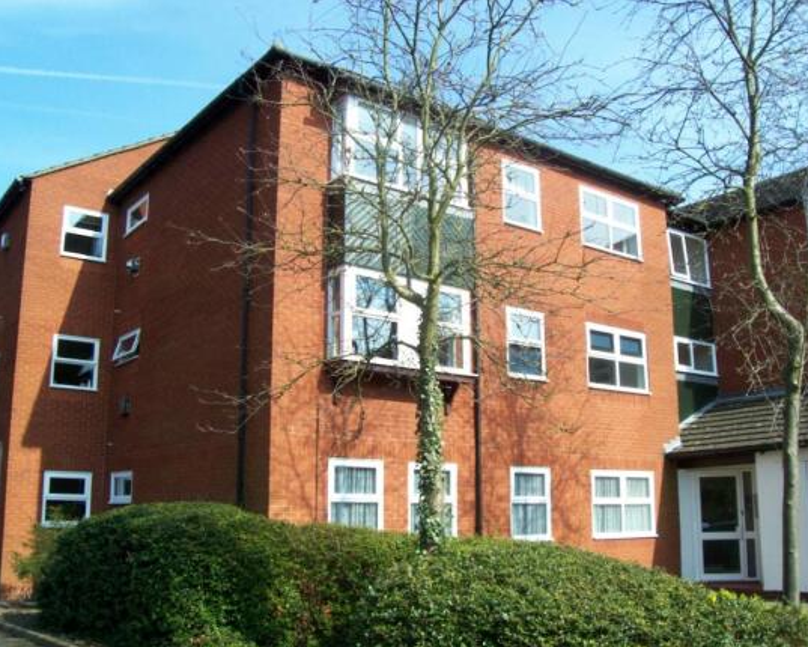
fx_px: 861
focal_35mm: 36
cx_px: 433
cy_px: 327
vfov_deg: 41.2
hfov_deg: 50.2
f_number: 5.1
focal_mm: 5.6
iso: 80
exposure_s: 1/235
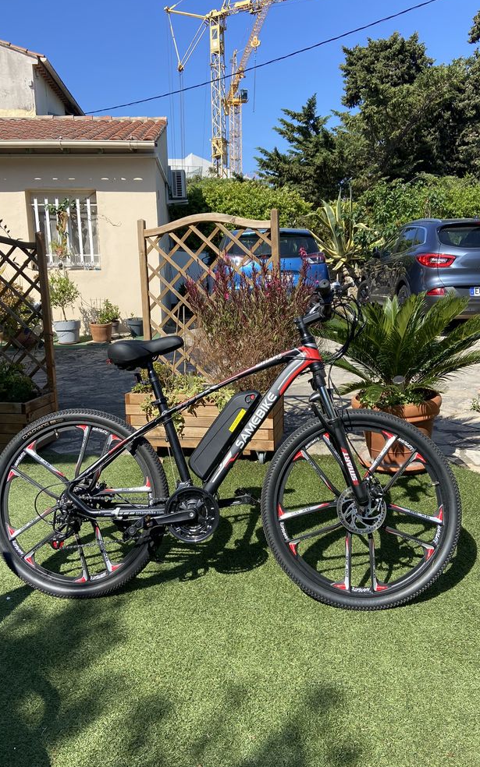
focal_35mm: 28
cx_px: 236
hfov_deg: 44.5
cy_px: 380
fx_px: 586
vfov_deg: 66.5
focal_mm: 4.25
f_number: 1.8
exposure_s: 1/1838
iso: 32
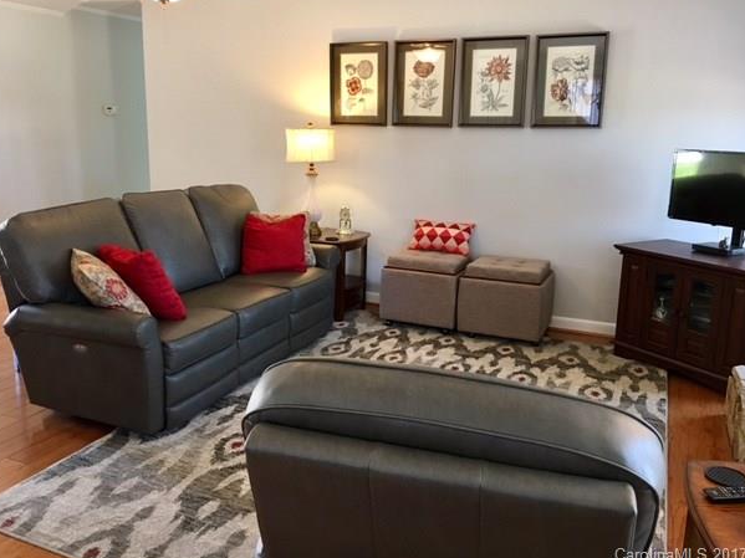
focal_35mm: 31
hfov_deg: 58.3
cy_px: 268
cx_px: 359
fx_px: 667
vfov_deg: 45.4
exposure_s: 1/30
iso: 125
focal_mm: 4.15
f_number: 2.2
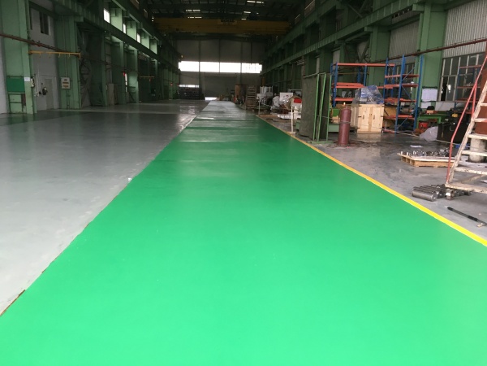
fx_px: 408
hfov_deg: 61.7
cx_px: 244
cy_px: 183
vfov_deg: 48.2
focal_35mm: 29
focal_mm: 4.15
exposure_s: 1/33
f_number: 2.2
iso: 100
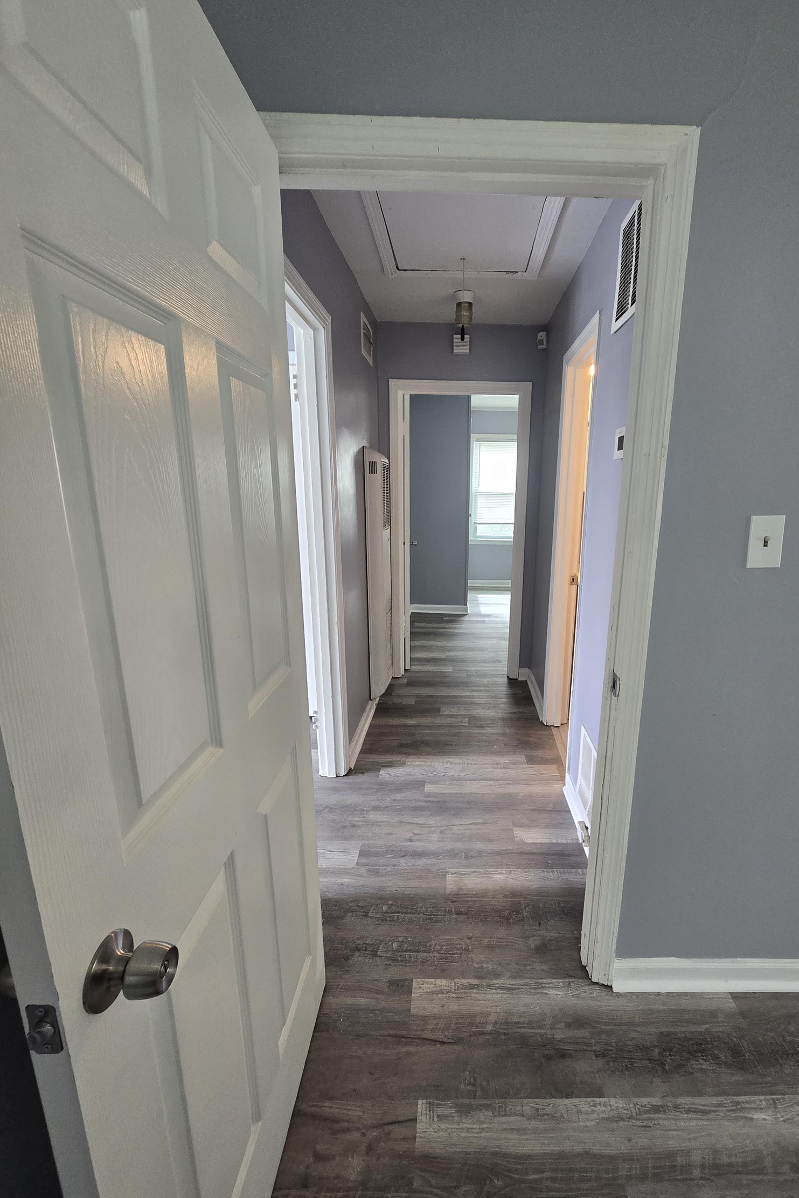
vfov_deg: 104.3
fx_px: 466
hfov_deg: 80.6
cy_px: 601
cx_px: 462
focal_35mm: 14
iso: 200
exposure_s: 1/60
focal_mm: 2.2
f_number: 2.2
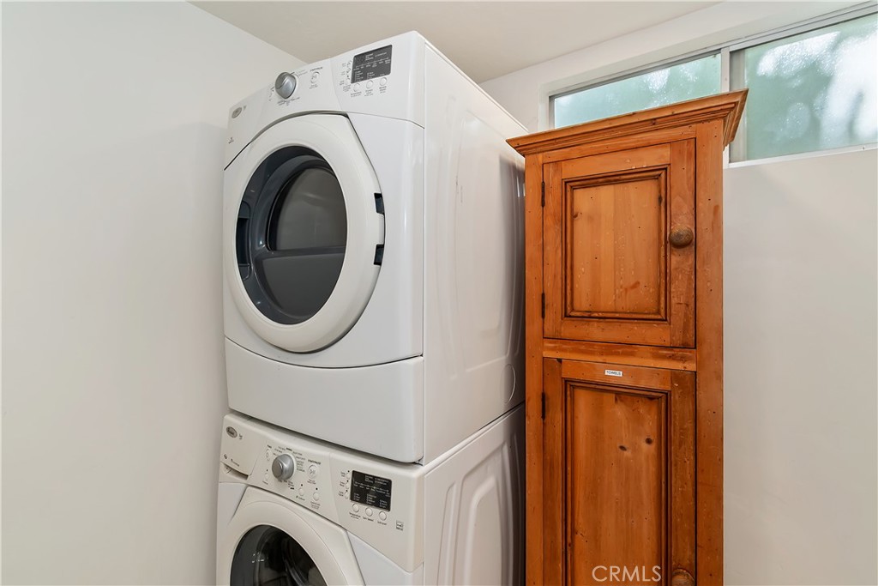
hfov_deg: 100.4
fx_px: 366
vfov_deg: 77.3
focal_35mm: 15
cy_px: 293
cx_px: 439
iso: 220
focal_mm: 10
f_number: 8
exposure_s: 1/30
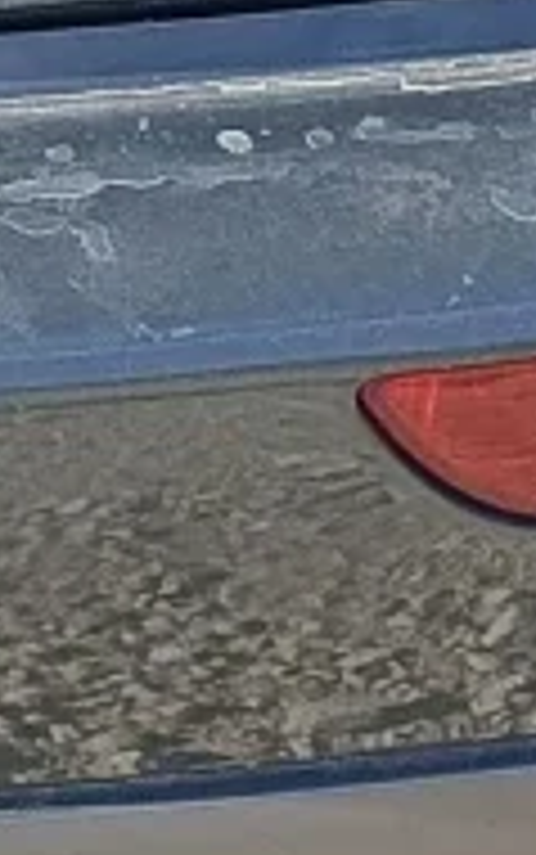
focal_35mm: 268
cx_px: -838
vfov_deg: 6.9
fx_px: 6254
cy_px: -1845
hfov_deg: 4.8
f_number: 1.7
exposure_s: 1/219
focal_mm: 4.71
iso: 50
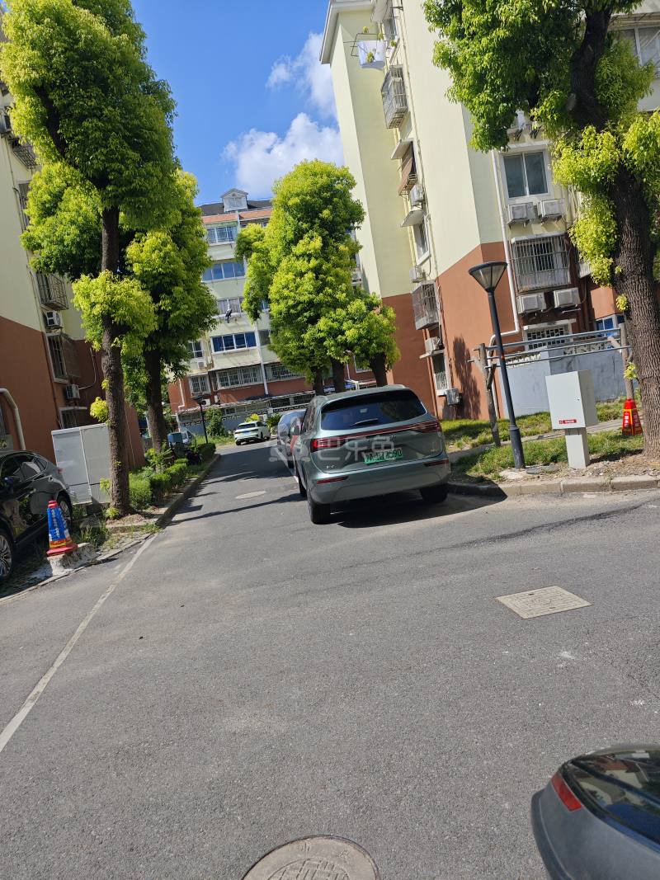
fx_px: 585
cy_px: 440
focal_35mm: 23
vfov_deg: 73.9
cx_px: 330
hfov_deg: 58.9
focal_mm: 8.72
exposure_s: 1/1854
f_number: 2
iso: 50
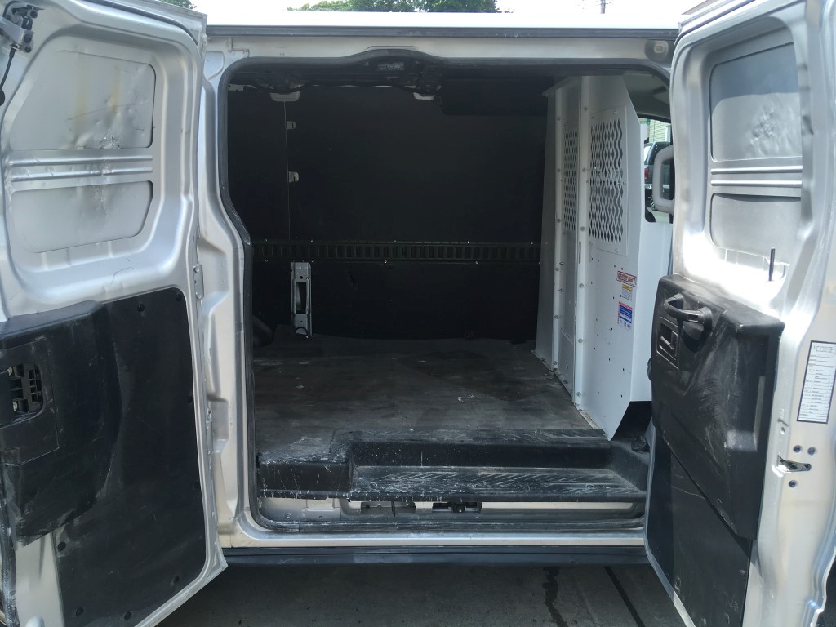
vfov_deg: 48.2
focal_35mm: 29
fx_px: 700
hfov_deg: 61.7
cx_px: 418
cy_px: 314
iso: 25
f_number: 2.2
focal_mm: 4.15
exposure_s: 1/345
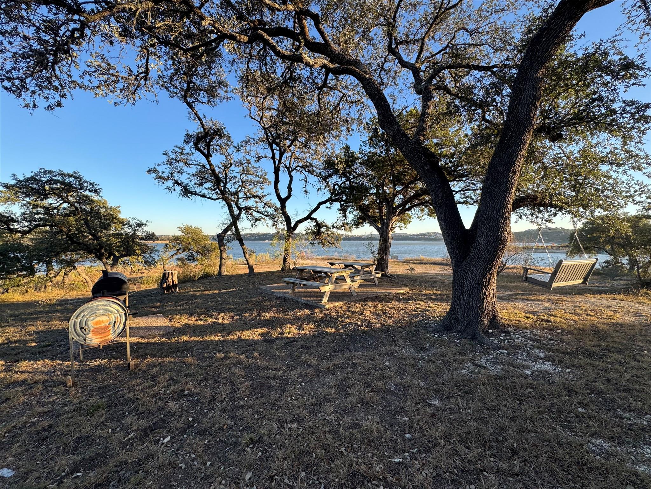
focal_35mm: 14
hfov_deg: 102.1
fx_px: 263
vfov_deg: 85.7
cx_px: 326
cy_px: 244
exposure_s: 1/394
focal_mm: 2.22
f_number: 2.2
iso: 40
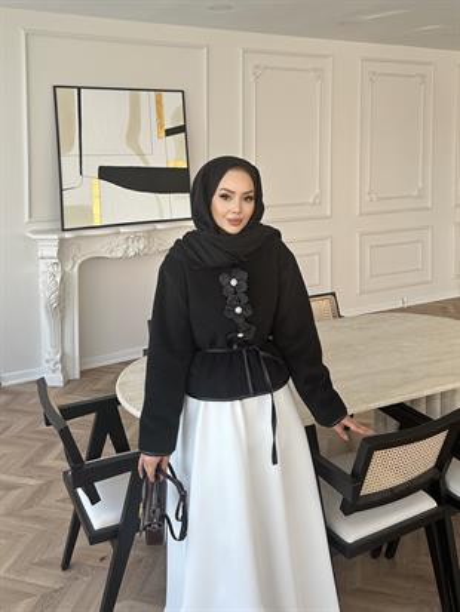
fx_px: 425
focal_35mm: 24
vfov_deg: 71.6
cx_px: 230
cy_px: 306
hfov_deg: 56.8
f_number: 1.78
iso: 100
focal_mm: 6.86
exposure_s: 1/121
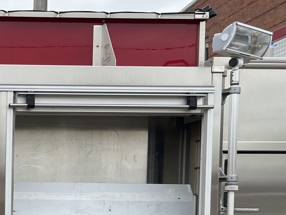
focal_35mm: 80
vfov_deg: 17.7
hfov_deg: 21.8
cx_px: -92
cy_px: 244
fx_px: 661
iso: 32
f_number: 1.6
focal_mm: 5.1
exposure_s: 1/2247
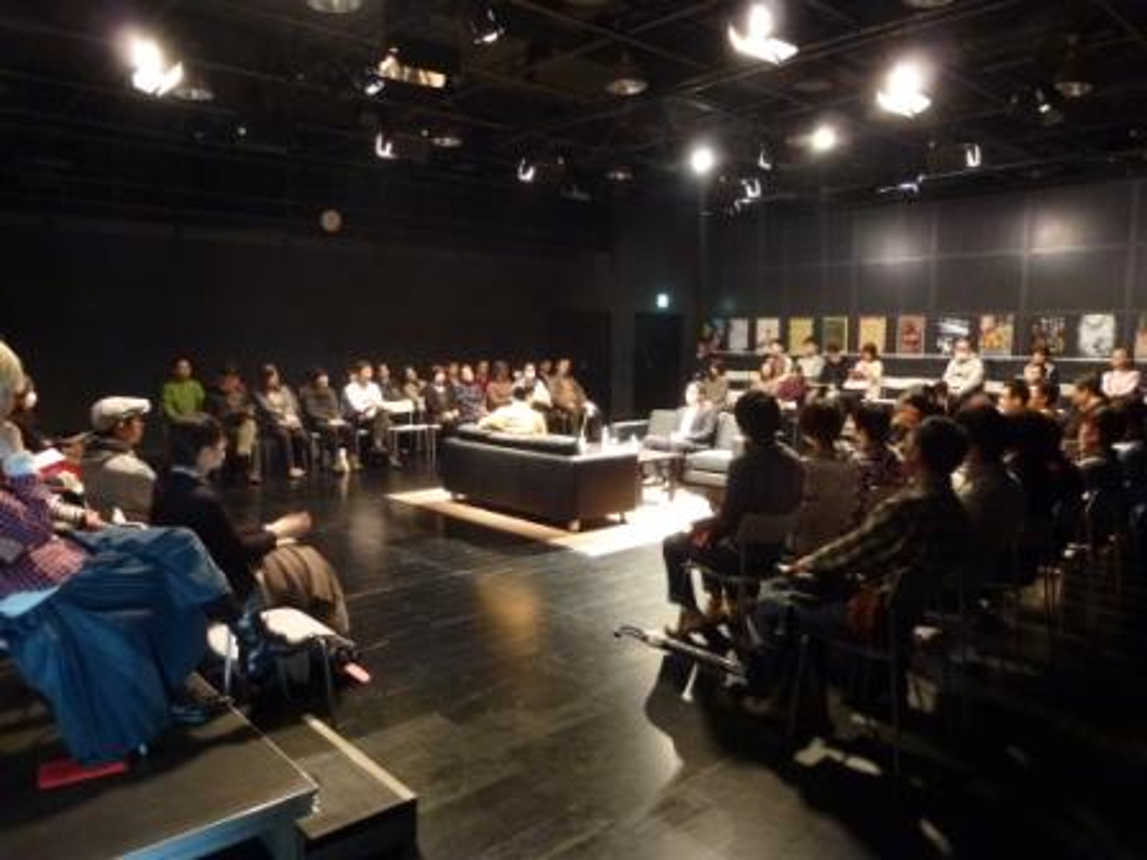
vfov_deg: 56.8
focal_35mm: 24
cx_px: 574
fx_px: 795
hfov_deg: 71.6
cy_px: 430
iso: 400
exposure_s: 1/5
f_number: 3.3
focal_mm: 4.3
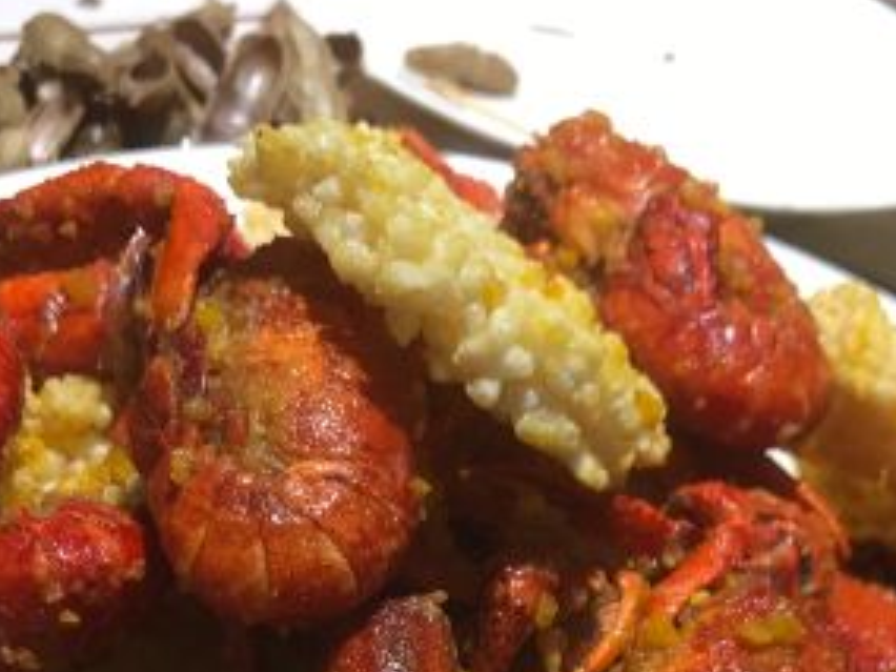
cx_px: 467
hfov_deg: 28.2
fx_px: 1786
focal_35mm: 69
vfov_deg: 20.2
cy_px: 768
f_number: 1.8
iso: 25
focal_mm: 3.99
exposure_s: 1/100
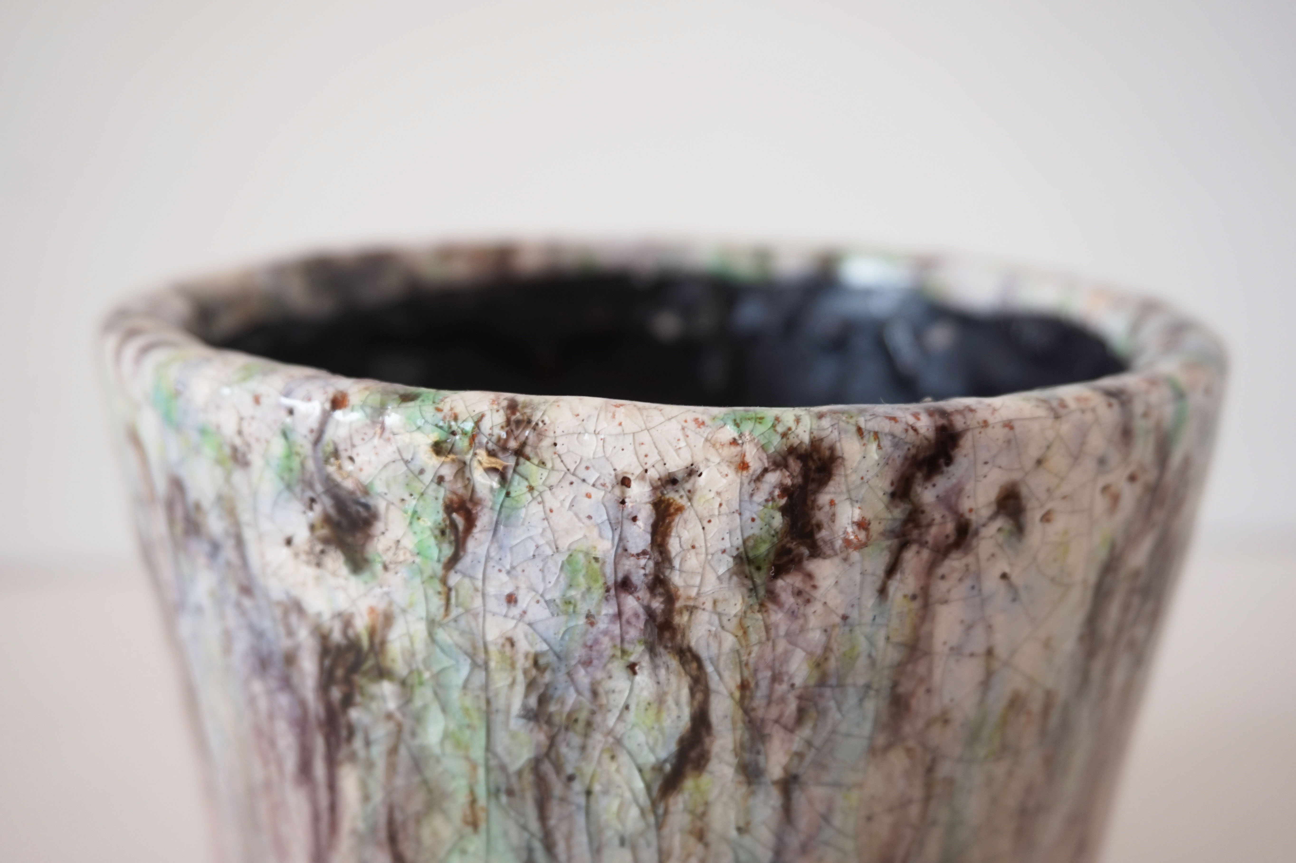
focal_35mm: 39
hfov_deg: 49.6
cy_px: 432
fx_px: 1403
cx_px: 648
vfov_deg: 34.2
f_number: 4.5
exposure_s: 1/60
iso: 160
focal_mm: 26
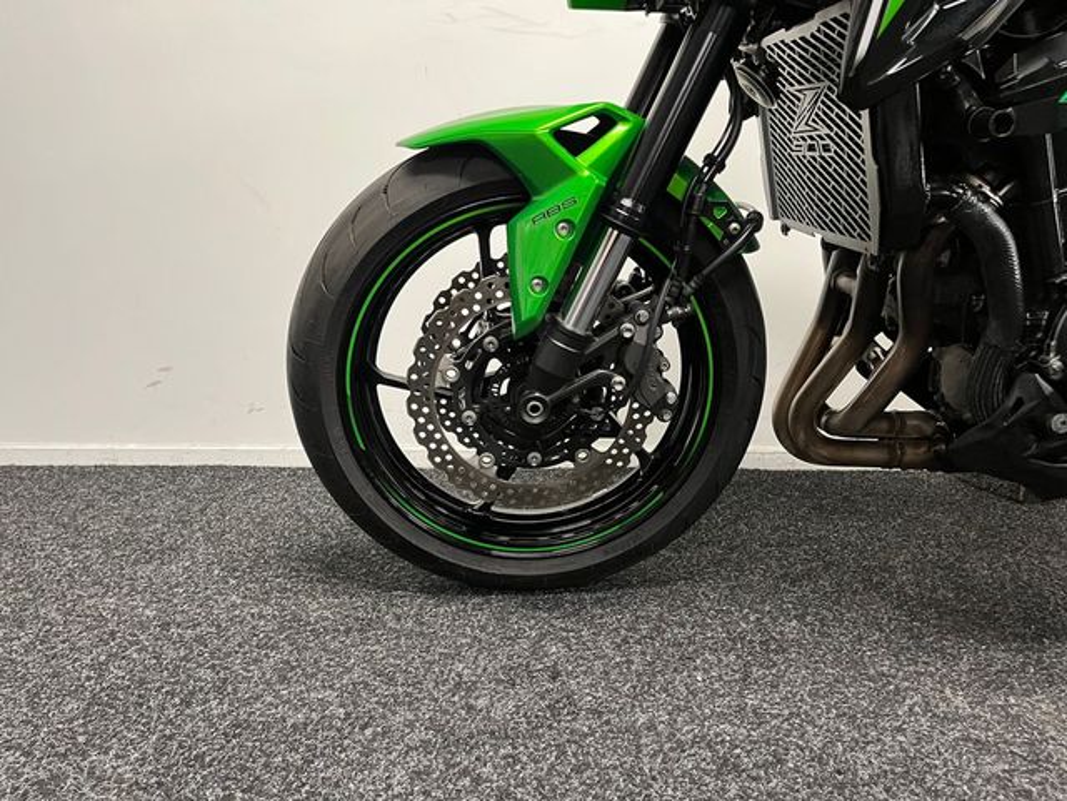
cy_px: 400
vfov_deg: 53.1
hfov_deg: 67.3
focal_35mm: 26
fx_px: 801
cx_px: 534
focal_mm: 5.1
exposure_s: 1/50
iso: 250
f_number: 1.6
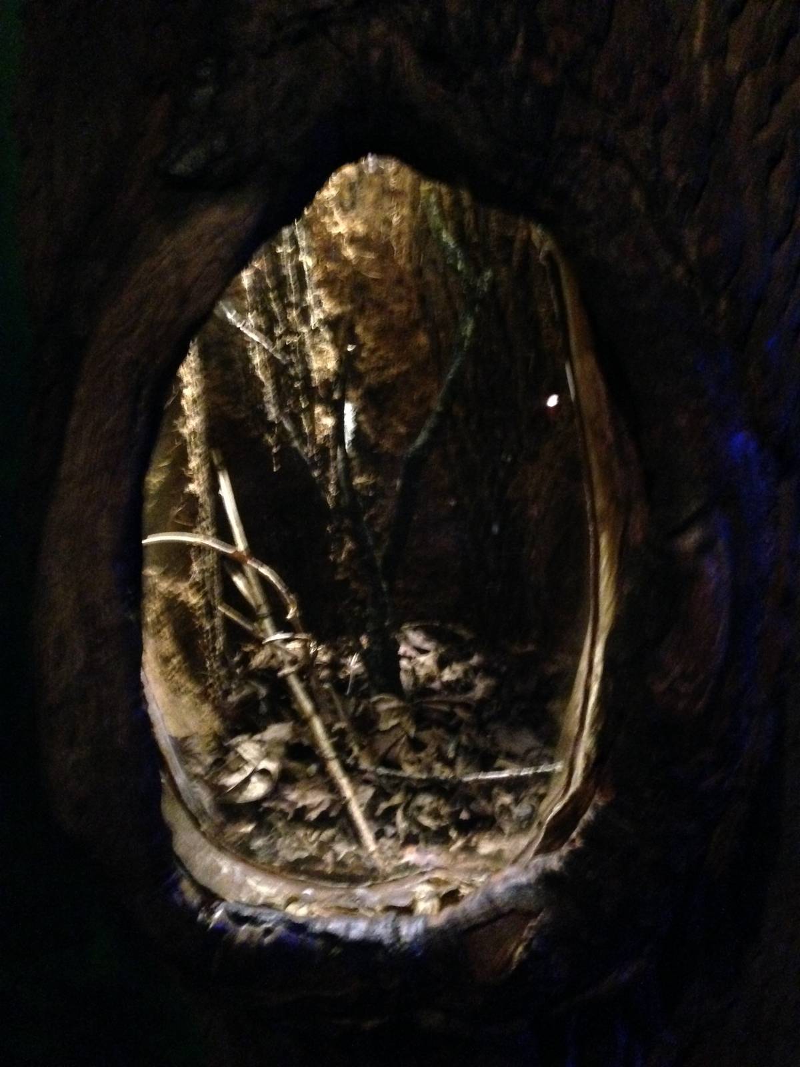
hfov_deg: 42.9
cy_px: 534
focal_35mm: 33
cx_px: 400
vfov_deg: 55.4
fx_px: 1017
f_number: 2.4
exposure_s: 1/15
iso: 800
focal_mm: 4.12
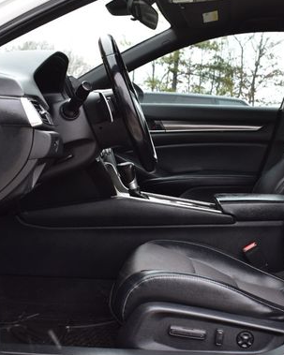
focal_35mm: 57
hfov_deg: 26.3
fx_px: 599
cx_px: 216
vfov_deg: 33.0
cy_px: 175
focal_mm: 24
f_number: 7.1
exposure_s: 1/25
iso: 400
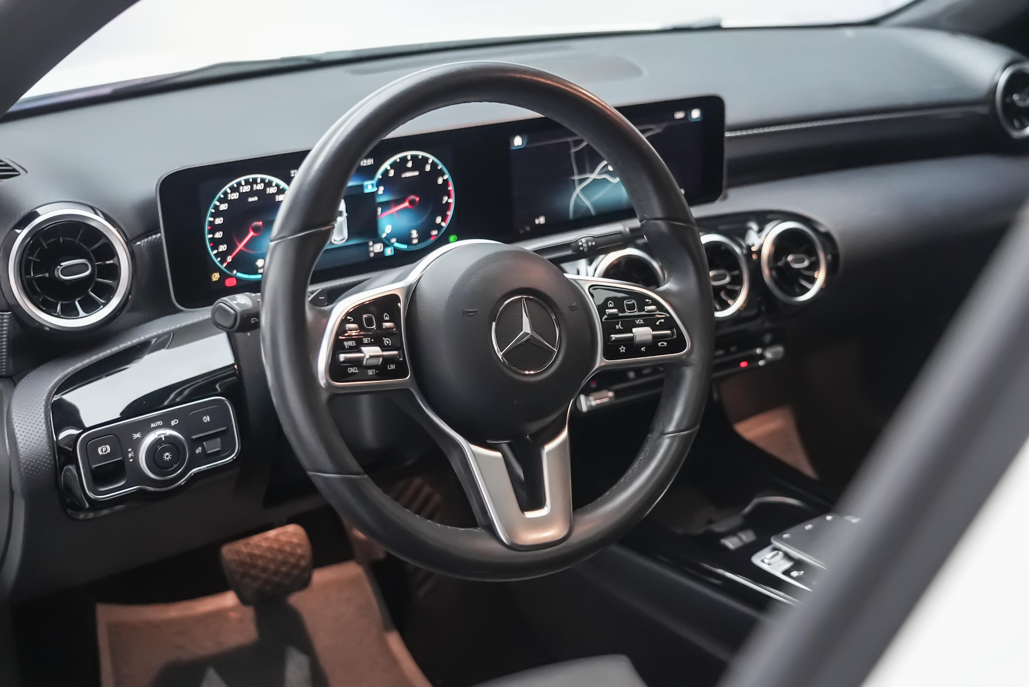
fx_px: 1201
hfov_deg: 46.4
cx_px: 514
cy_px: 344
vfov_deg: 31.9
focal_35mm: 42
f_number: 4
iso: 12800
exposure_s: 1/160
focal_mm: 42
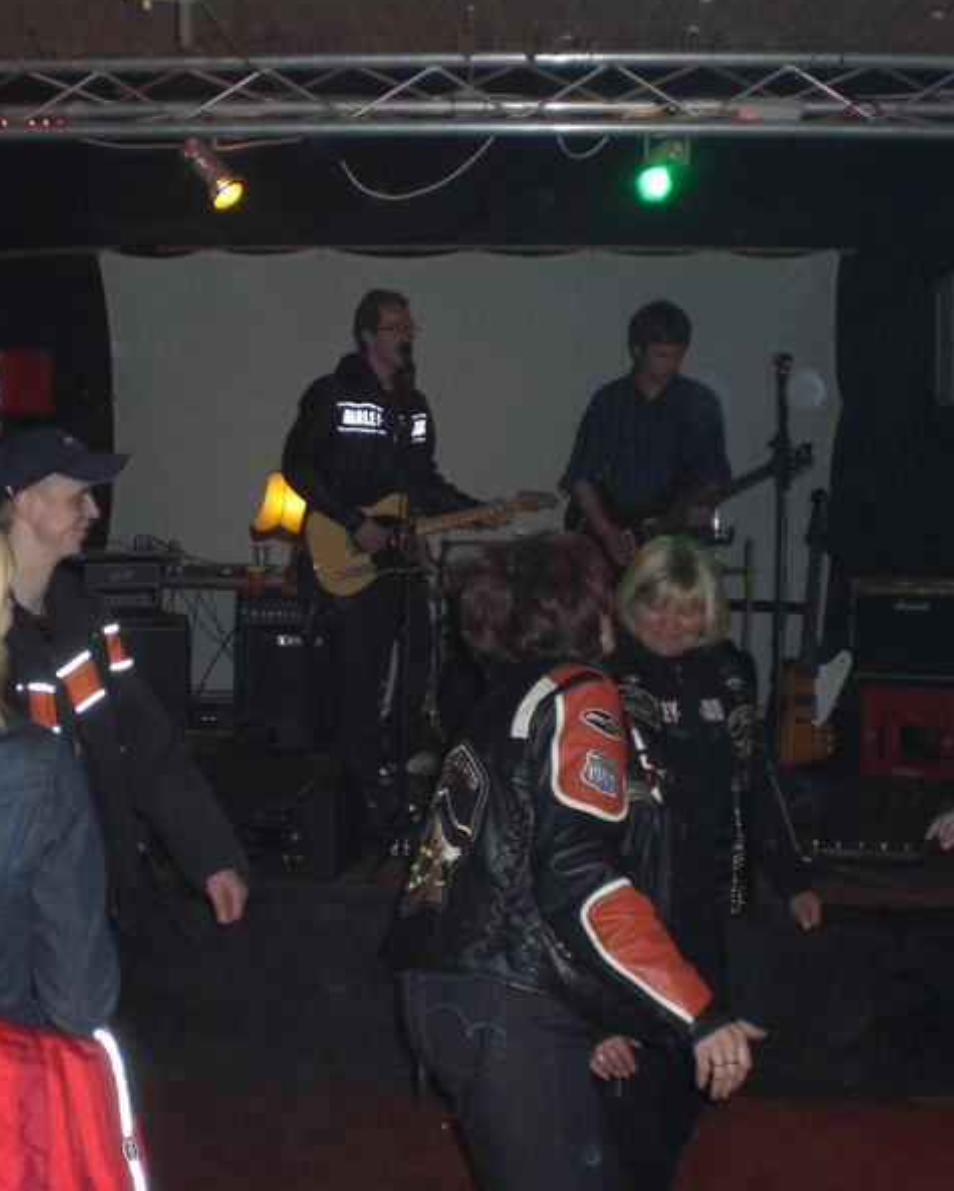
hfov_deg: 29.9
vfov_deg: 37.3
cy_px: 590
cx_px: 281
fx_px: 1763
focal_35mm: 50
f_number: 3.1
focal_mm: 6.3
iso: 200
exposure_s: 1/60
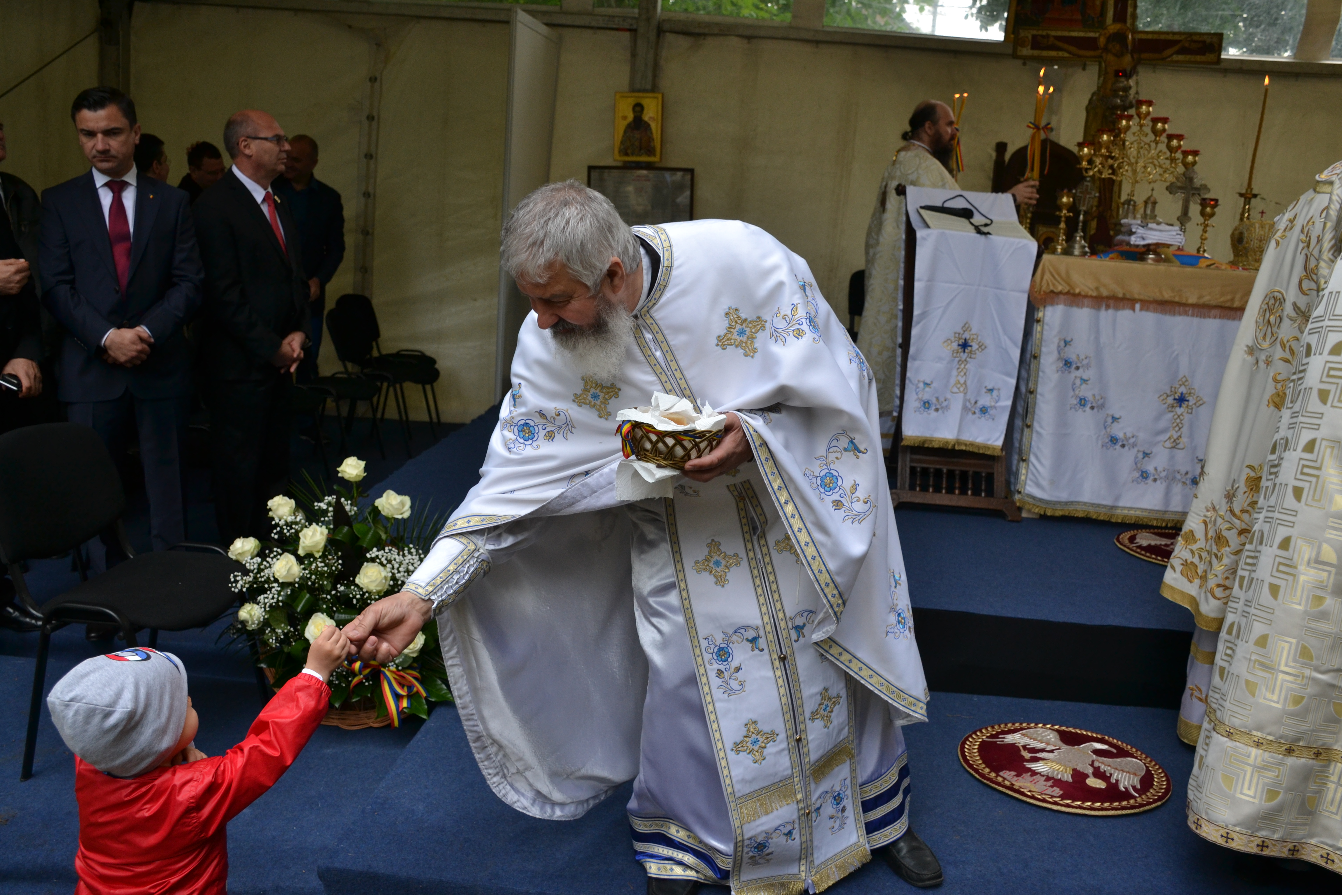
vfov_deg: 43.6
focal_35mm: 30
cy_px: 448
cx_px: 671
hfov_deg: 61.9
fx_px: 1118
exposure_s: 1/640
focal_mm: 20
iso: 400
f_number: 5.6
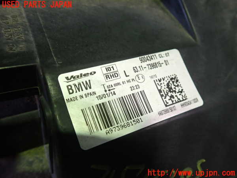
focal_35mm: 30
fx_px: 205
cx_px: 118
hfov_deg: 60.0
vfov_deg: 46.8
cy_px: 89
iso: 320
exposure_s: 1/30
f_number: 2.3
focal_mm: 5.4
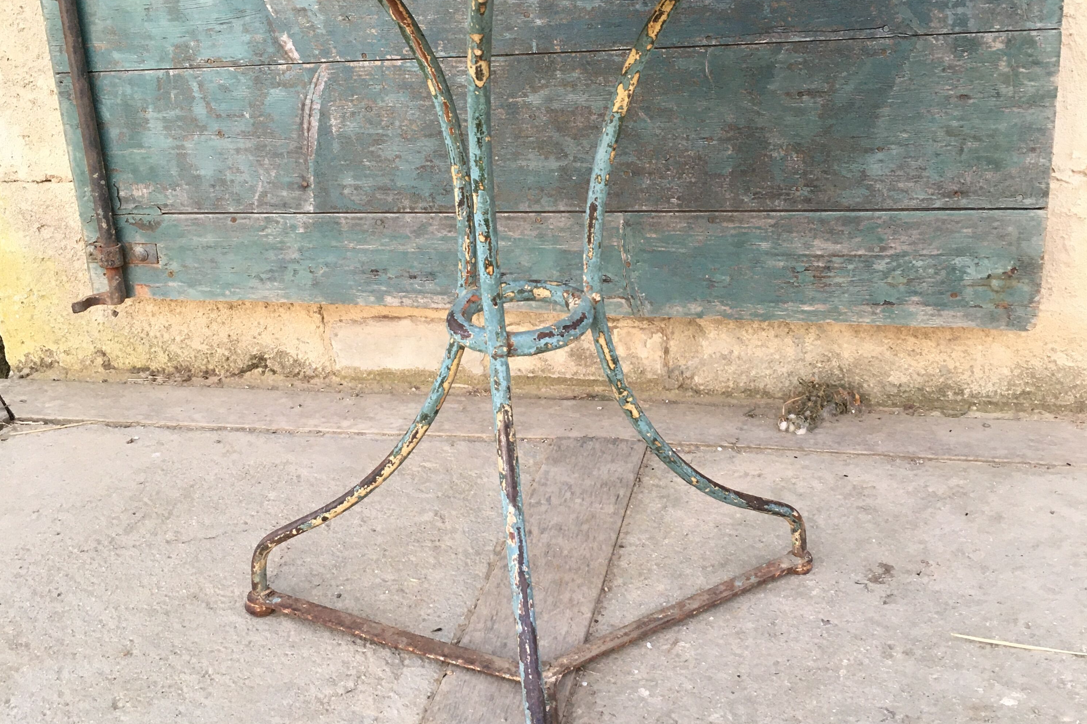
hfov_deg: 47.4
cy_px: 294
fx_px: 1238
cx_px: 541
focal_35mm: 41
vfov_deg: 32.5
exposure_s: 1/33
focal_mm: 4.15
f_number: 2.2
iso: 50
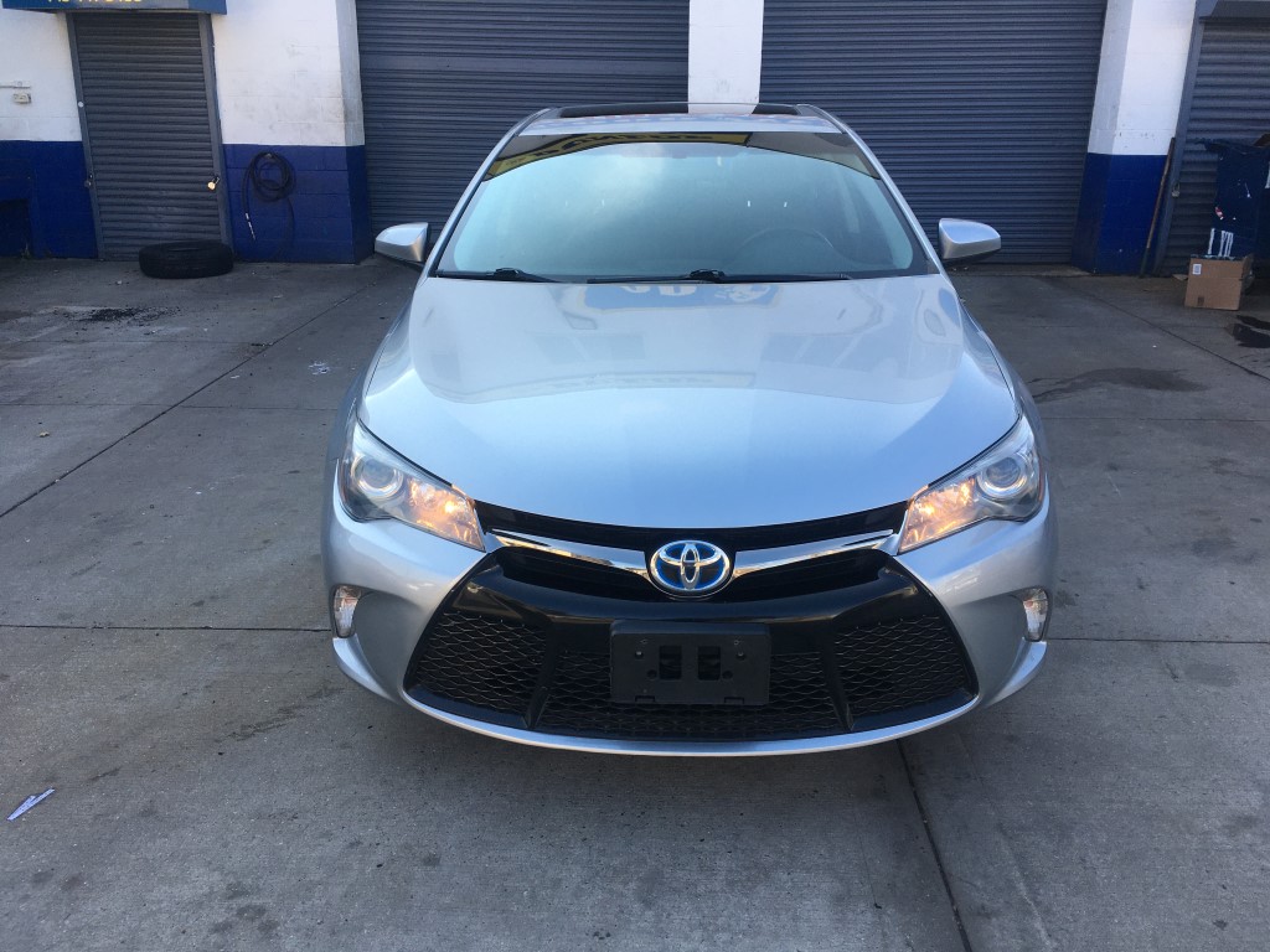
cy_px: 476
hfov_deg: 61.7
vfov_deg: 48.2
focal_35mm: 29
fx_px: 1064
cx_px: 635
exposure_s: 1/379
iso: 25
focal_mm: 4.15
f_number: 2.2
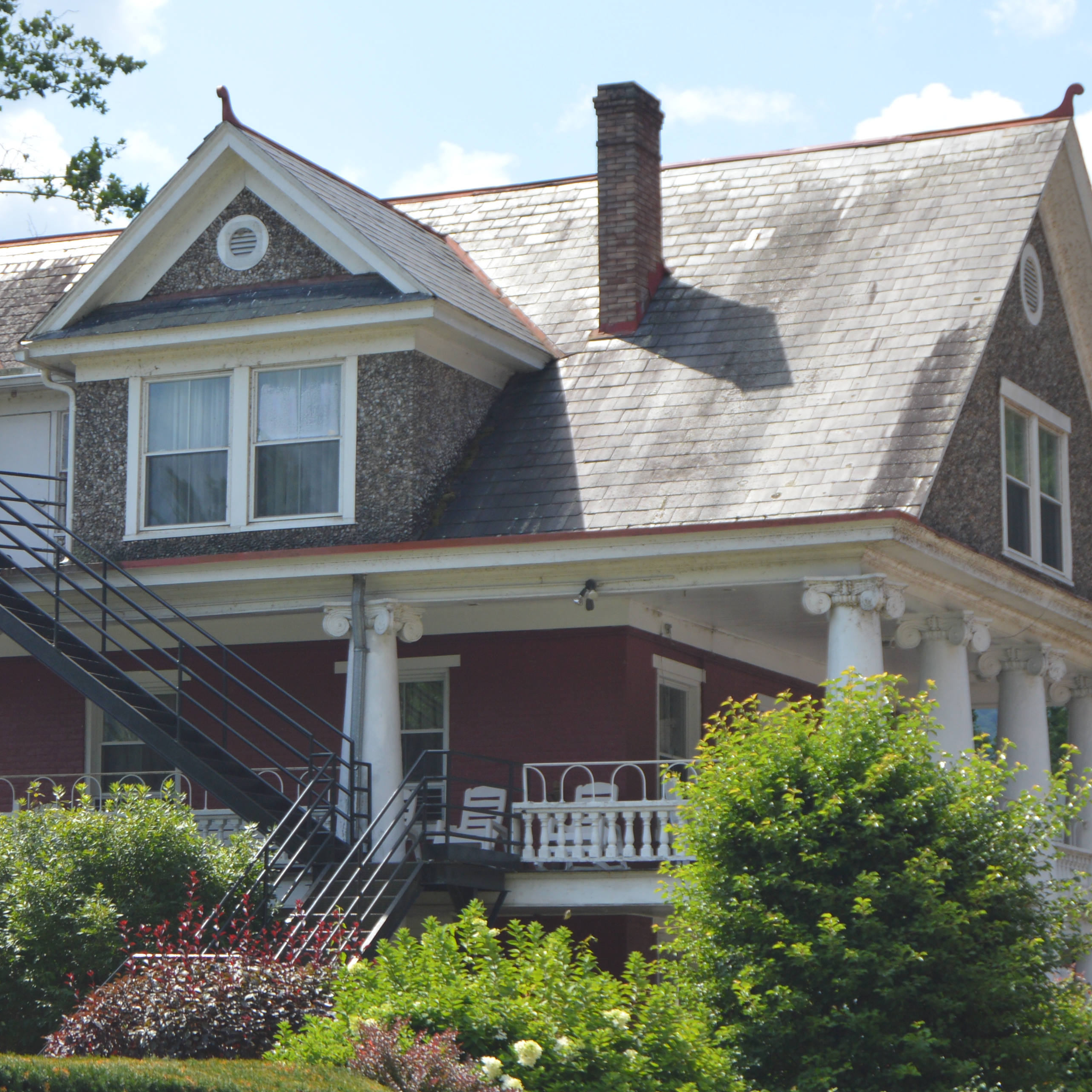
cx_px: 115
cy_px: 584
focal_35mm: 105
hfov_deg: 16.4
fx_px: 3747
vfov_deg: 16.6
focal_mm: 35
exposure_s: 1/250
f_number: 8
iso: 100
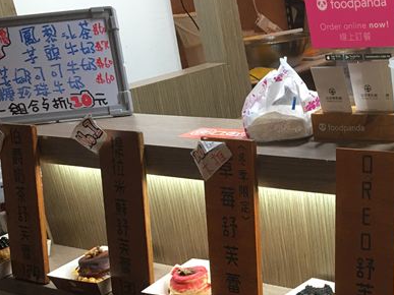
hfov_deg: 30.2
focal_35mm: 60
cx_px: 385
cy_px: 292
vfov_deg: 23.4
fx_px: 683
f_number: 2.2
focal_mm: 4.15
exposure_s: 1/30
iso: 40
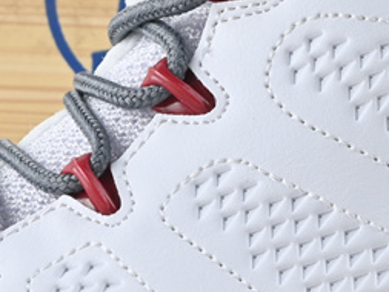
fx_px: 2305
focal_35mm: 205
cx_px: 100
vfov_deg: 7.2
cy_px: 321
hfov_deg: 9.6
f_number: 10
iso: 100
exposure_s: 1/13
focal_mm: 30
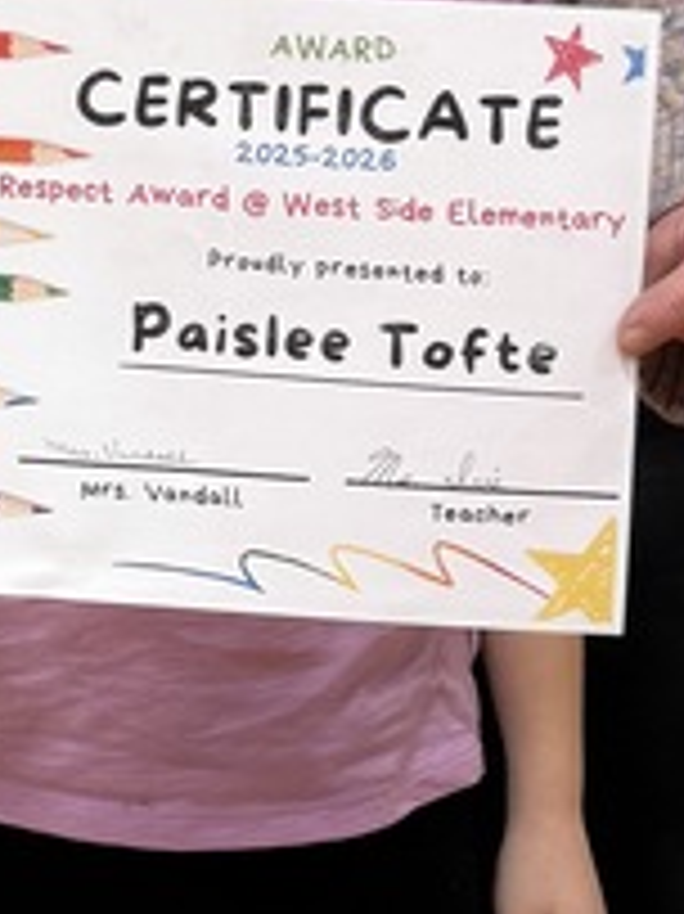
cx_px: 184
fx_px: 3191
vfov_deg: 16.0
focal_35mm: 121
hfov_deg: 12.2
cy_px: 32
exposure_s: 1/60
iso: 125
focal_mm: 6.76
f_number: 1.78
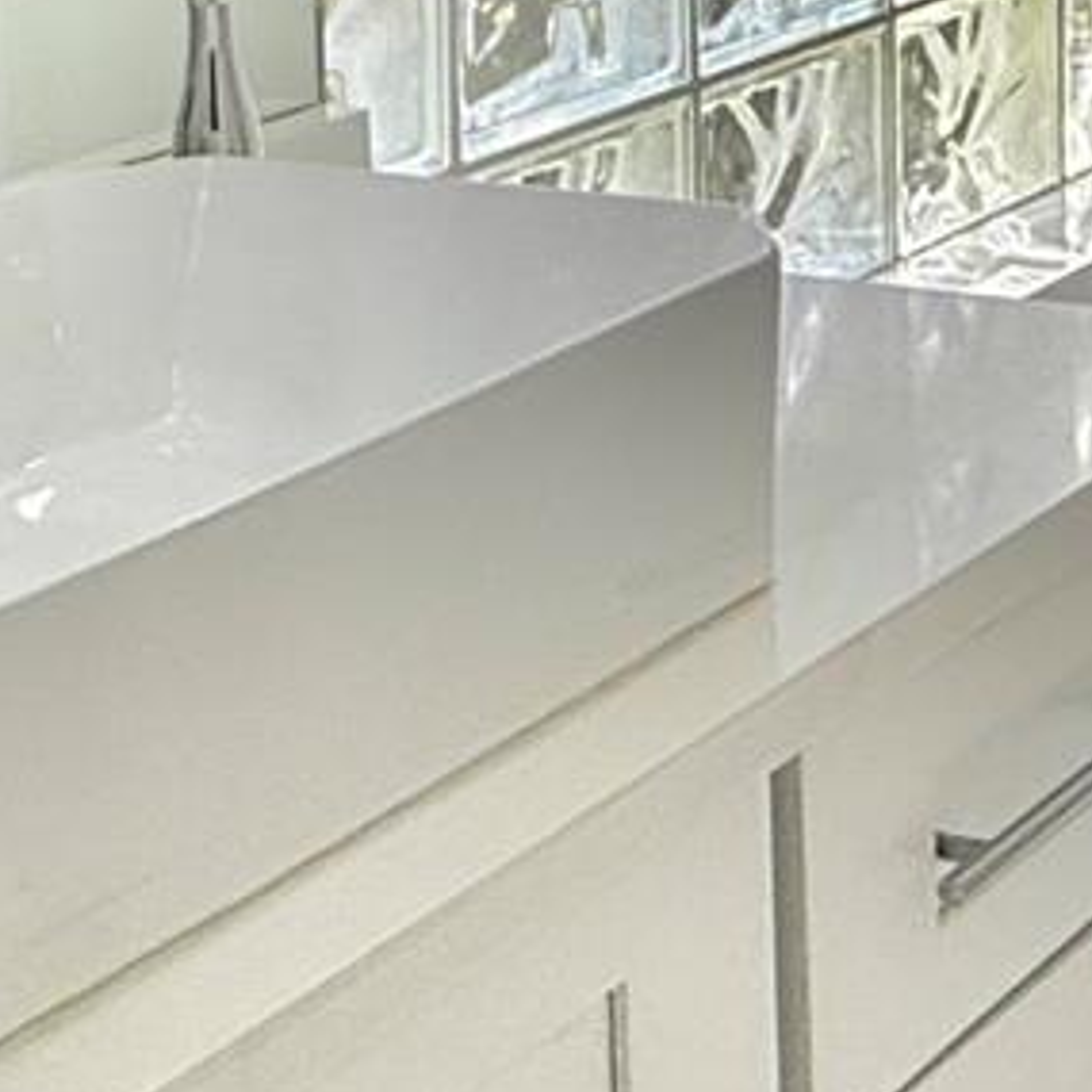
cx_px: 2012
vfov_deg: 17.3
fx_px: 3176
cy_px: -605
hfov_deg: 16.2
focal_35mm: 89
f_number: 2.2
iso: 50
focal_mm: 2.22
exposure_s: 1/231
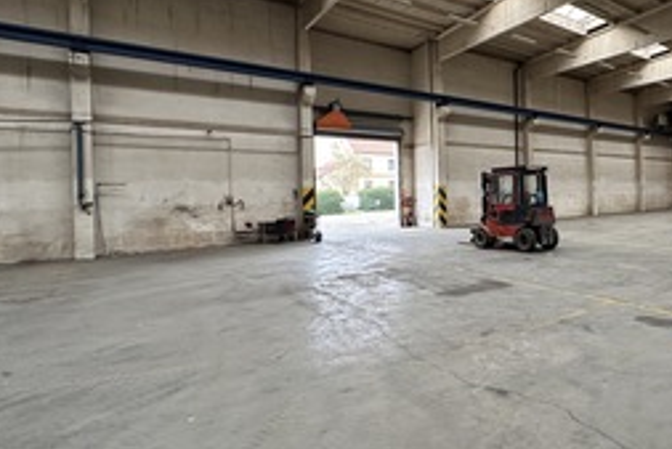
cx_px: 518
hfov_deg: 70.1
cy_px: 194
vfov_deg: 55.0
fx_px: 430
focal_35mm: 23
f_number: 2.2
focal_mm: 2.22
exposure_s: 1/99
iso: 250
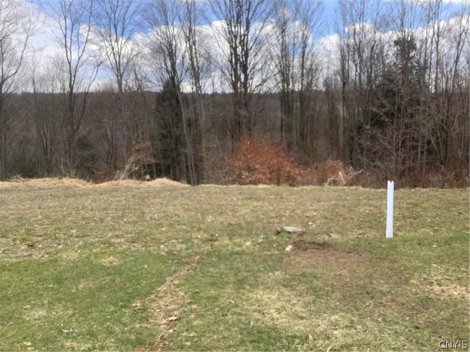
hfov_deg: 58.4
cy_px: 176
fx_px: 421
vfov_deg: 45.4
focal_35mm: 31
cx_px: 235
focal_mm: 3.3
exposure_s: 1/424
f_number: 2.4
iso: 25
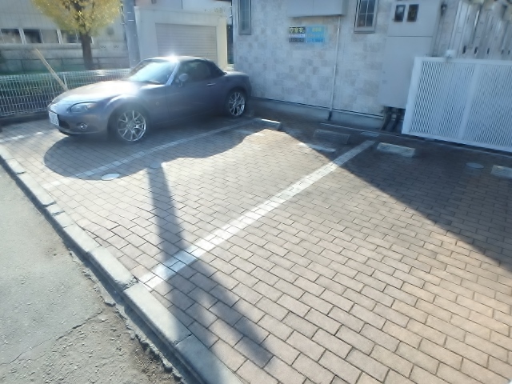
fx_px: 311
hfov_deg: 79.0
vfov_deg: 63.4
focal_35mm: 21
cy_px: 192
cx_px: 256
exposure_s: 1/400
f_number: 3.5
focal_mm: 3.7
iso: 125
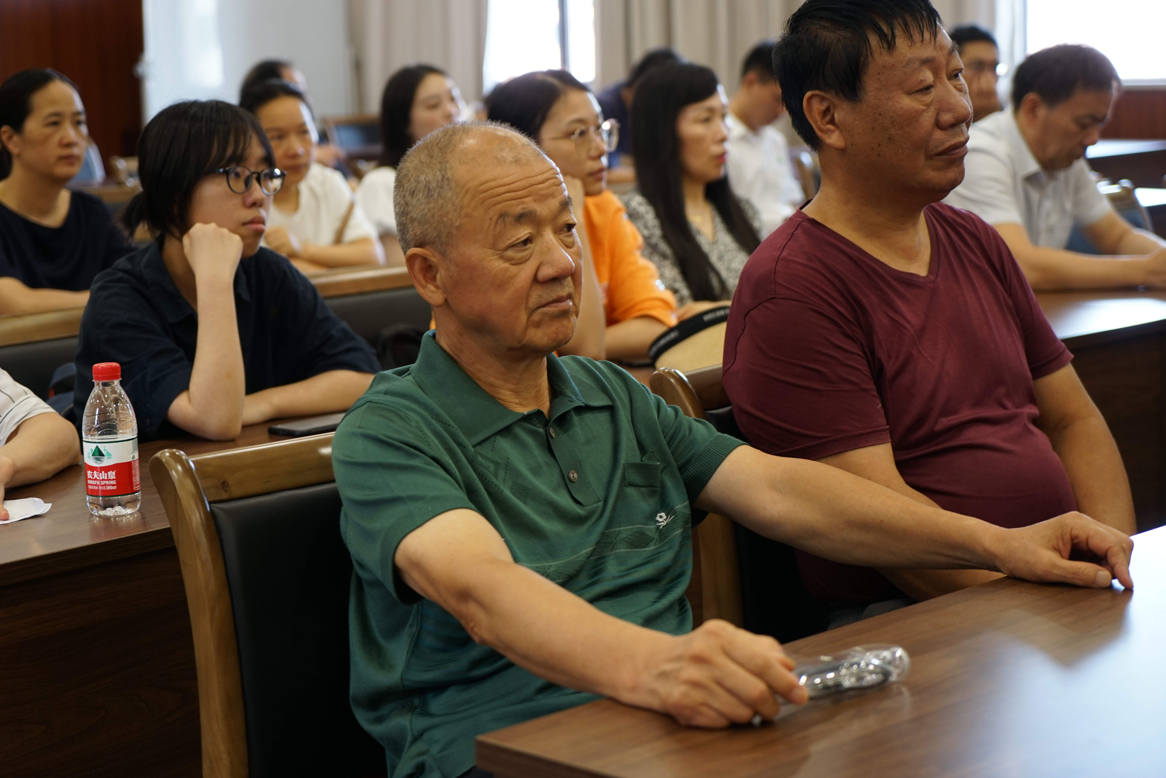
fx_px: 2300
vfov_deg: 19.2
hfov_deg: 28.5
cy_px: 388
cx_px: 578
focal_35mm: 71
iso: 500
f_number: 4
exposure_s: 1/40
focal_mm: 70
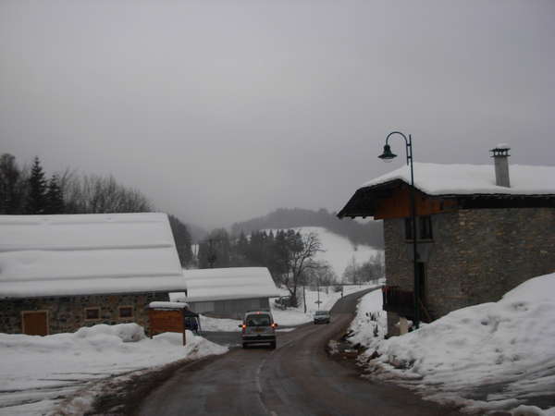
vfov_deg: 37.7
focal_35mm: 38
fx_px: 609
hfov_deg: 49.0
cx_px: 278
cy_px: 208
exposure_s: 1/609
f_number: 2.9
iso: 79
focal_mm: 6.3
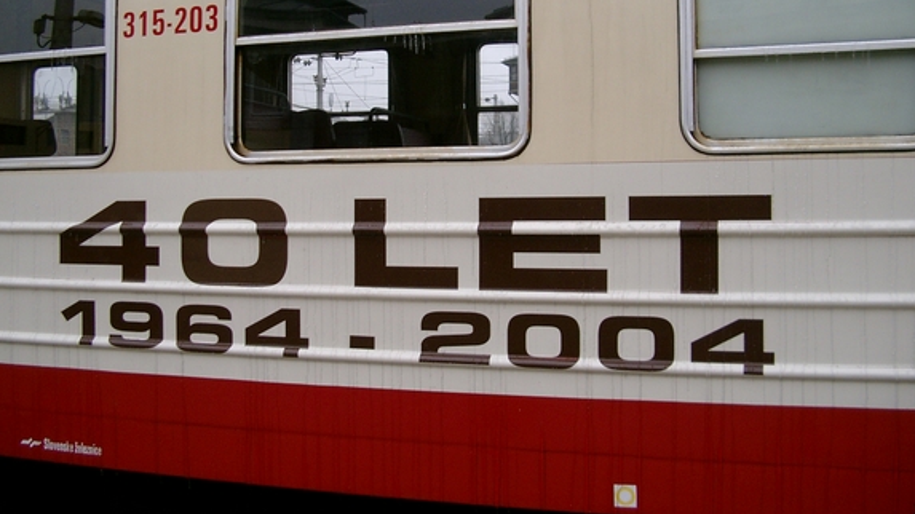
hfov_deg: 45.5
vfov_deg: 26.4
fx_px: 1092
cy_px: 188
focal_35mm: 45
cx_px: 454
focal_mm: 7.6
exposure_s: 1/320
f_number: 2.6
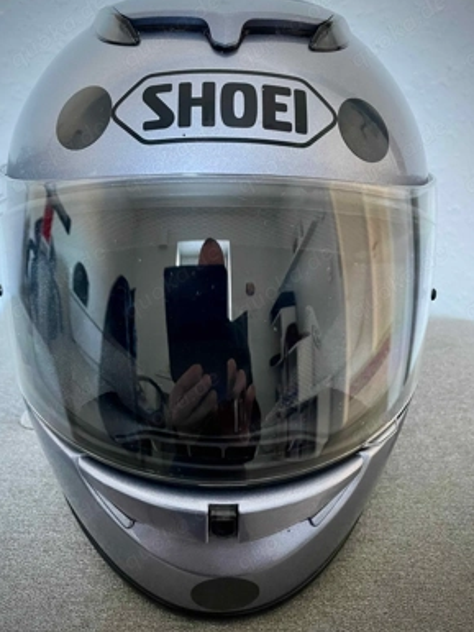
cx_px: 231
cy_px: 307
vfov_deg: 65.3
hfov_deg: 51.4
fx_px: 493
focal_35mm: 27
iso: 500
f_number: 1.6
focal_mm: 4.2
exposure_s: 1/52
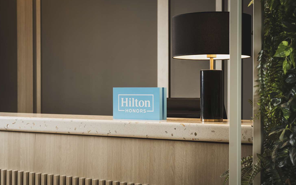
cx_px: 146
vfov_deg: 17.9
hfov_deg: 28.2
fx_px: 589
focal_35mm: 73
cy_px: 92
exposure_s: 1/25
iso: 400
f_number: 6.3
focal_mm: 70
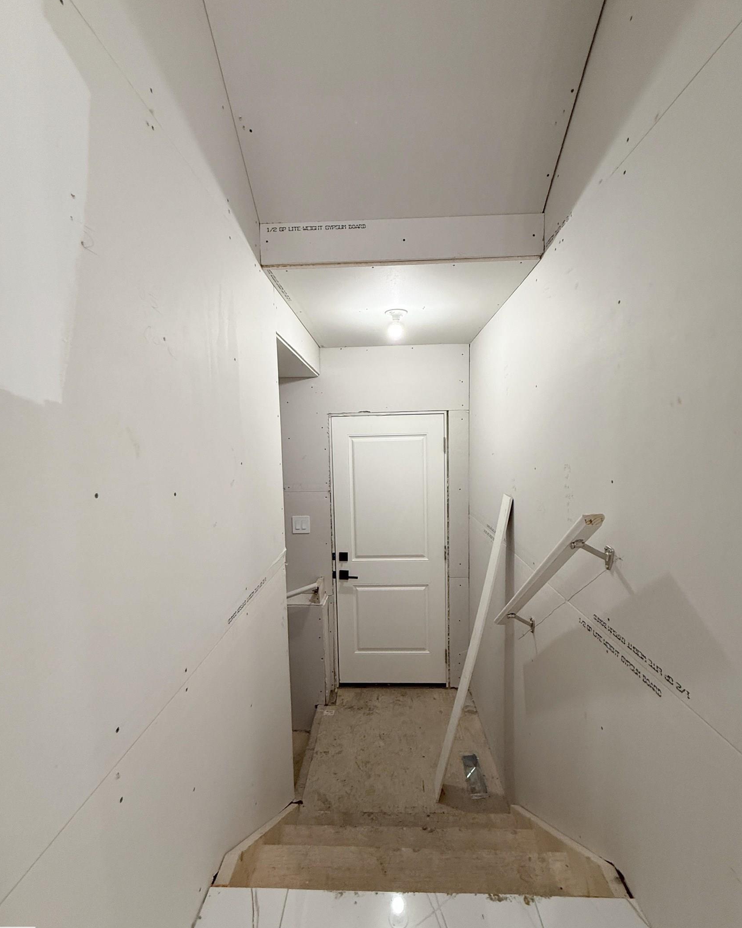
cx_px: 373
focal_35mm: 15
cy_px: 477
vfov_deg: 96.8
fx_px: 412
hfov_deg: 84.0
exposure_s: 1/120
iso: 320
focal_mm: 2.22
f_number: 2.2
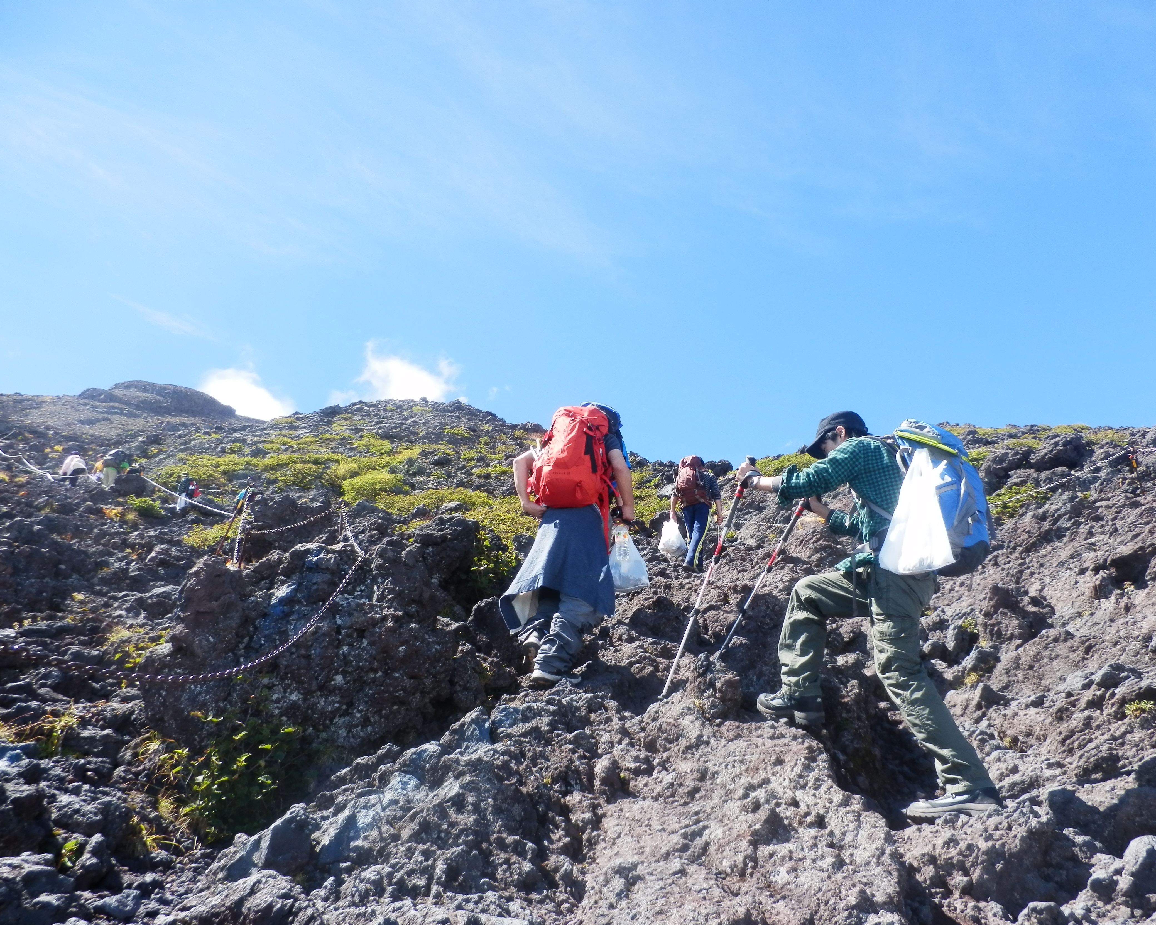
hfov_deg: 65.8
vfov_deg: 54.9
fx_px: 889
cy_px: 480
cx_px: 641
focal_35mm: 26
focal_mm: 4.2
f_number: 3
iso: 80
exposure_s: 1/500
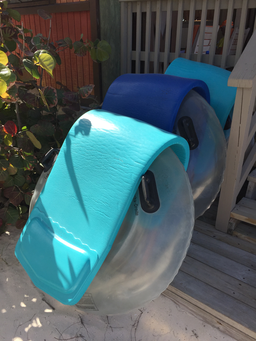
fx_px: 286
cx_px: 128
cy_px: 170
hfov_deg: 48.2
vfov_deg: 61.7
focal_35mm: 29
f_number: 2.2
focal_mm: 4.15
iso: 32
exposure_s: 1/1236
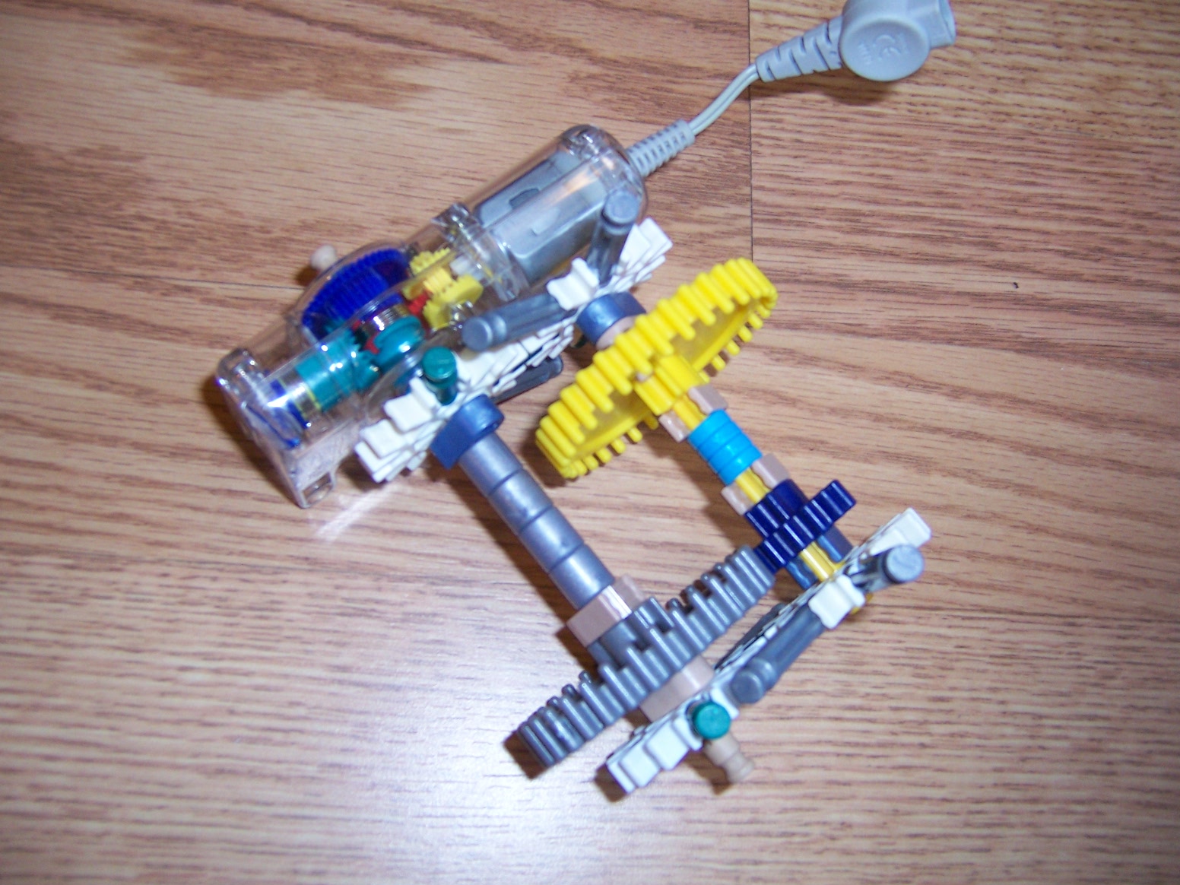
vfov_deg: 42.9
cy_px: 442
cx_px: 590
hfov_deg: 55.4
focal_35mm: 33
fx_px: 1125
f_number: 2.8
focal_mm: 5.5
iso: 140
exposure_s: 1/60
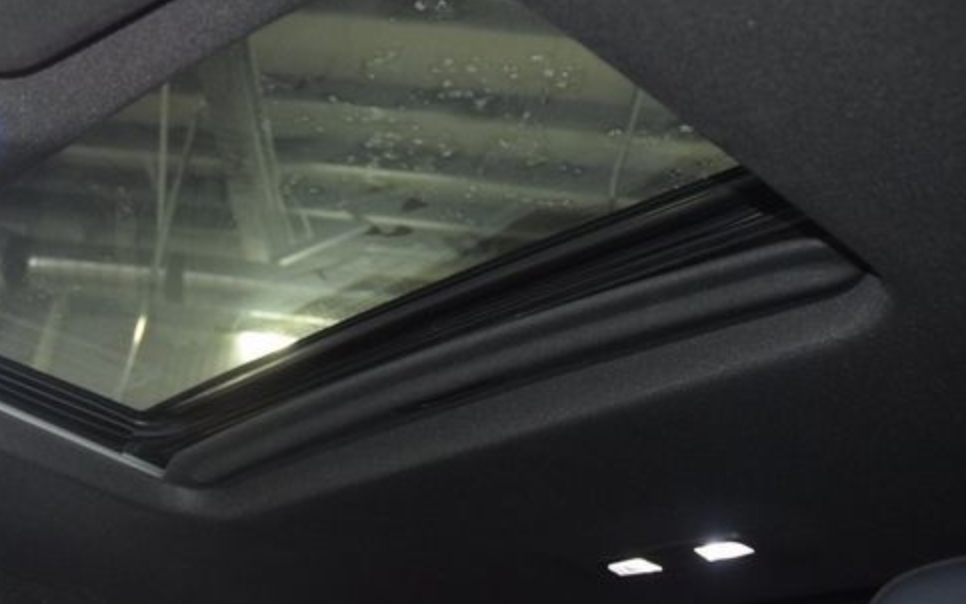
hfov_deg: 39.5
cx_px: 358
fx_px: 1334
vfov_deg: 25.4
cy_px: 227
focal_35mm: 51
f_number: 3.8
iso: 2800
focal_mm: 25
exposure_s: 1/50
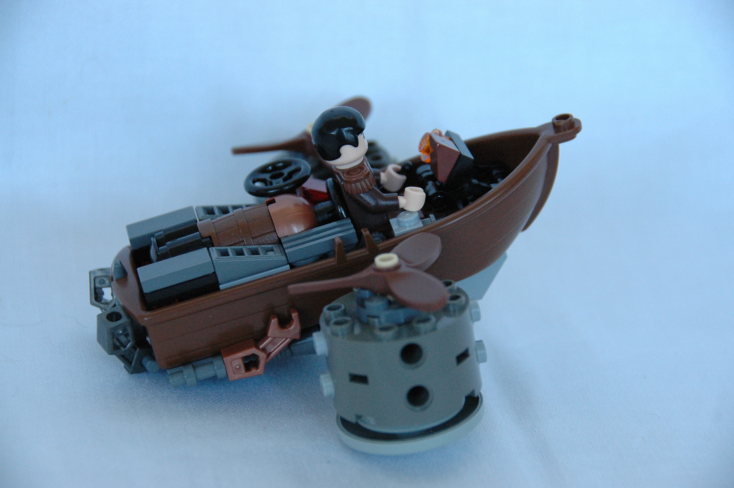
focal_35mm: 142
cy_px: 244
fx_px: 2903
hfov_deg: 14.4
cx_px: 367
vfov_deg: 9.6
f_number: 5.3
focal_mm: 95
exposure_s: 1/80
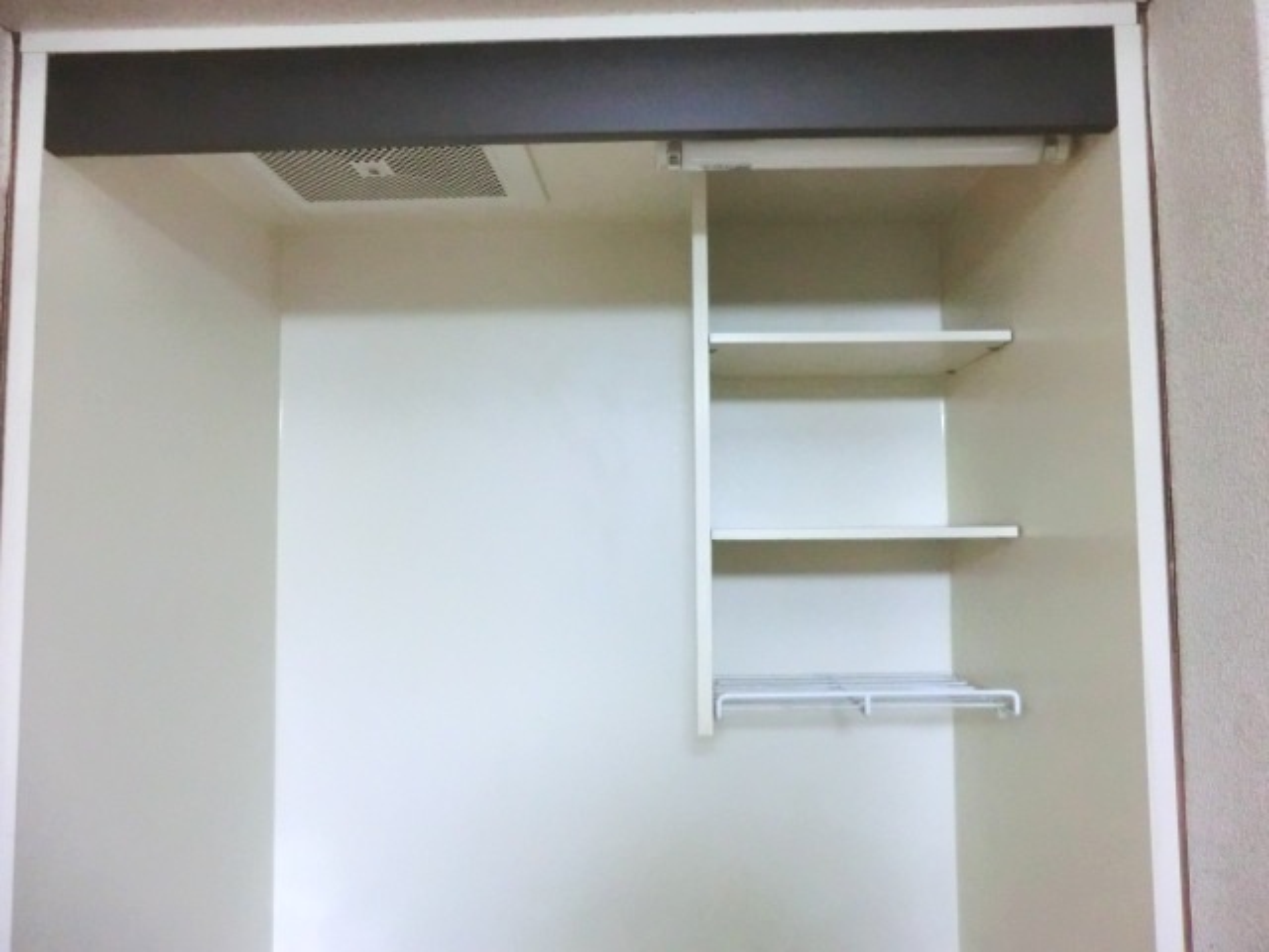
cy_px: 476
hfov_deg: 71.6
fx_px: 880
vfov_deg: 56.8
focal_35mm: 24
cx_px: 634
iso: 800
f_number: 3.2
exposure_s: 1/50
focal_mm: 4.3
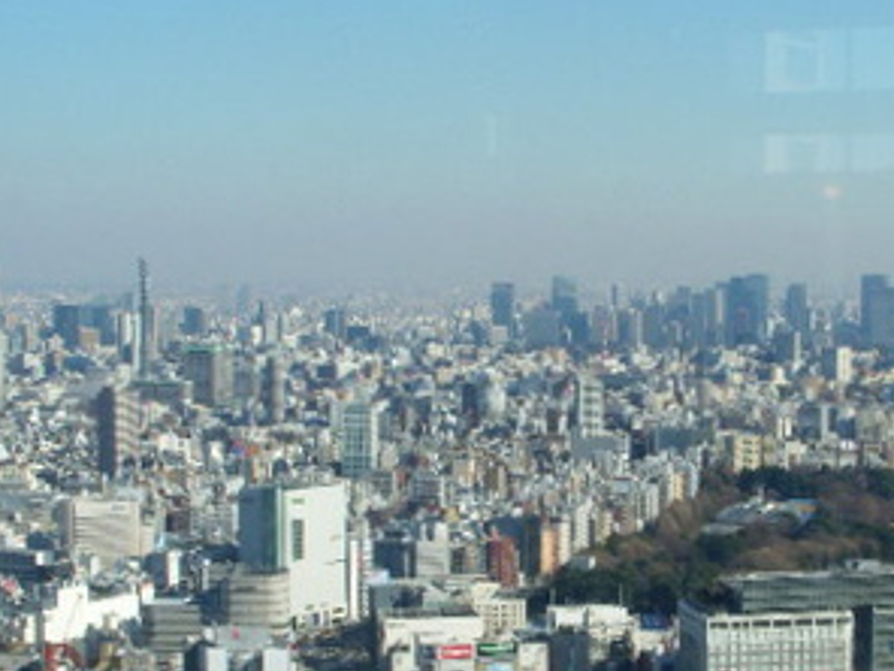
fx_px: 1989
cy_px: 517
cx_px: 649
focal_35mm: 77
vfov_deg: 19.0
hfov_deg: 25.1
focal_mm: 6.3
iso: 100
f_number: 6.6
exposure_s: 1/250
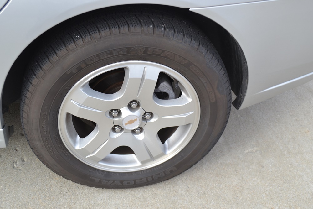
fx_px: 378
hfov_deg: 45.0
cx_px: 156
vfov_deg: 30.9
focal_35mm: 44
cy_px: 104
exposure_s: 1/125
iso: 140
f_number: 5.6
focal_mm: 29
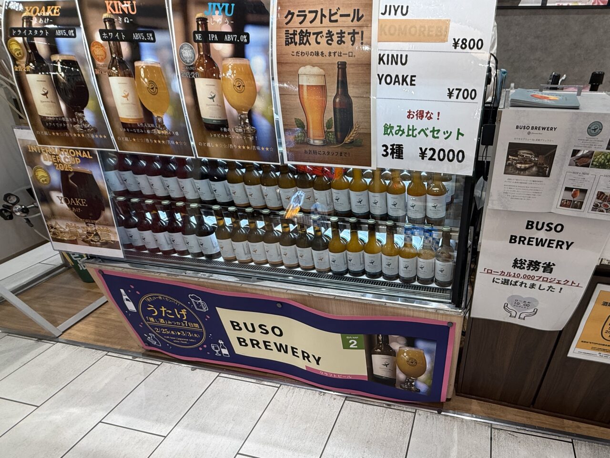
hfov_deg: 102.1
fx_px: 247
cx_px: 305
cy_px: 229
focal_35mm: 14
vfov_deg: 85.7
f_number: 2.2
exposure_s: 1/100
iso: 100
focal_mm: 2.22
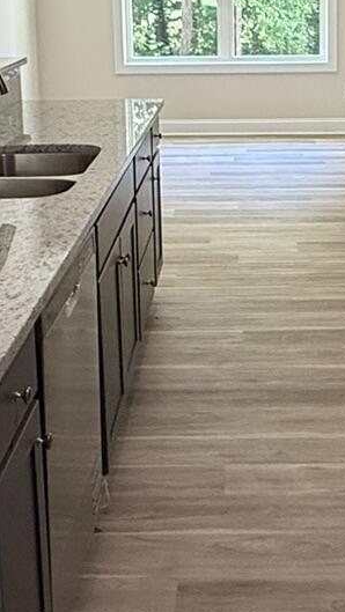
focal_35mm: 59
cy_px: 135
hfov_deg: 20.3
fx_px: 958
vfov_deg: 34.5
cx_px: 258
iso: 200
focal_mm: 2.22
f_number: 2.2
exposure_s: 1/120
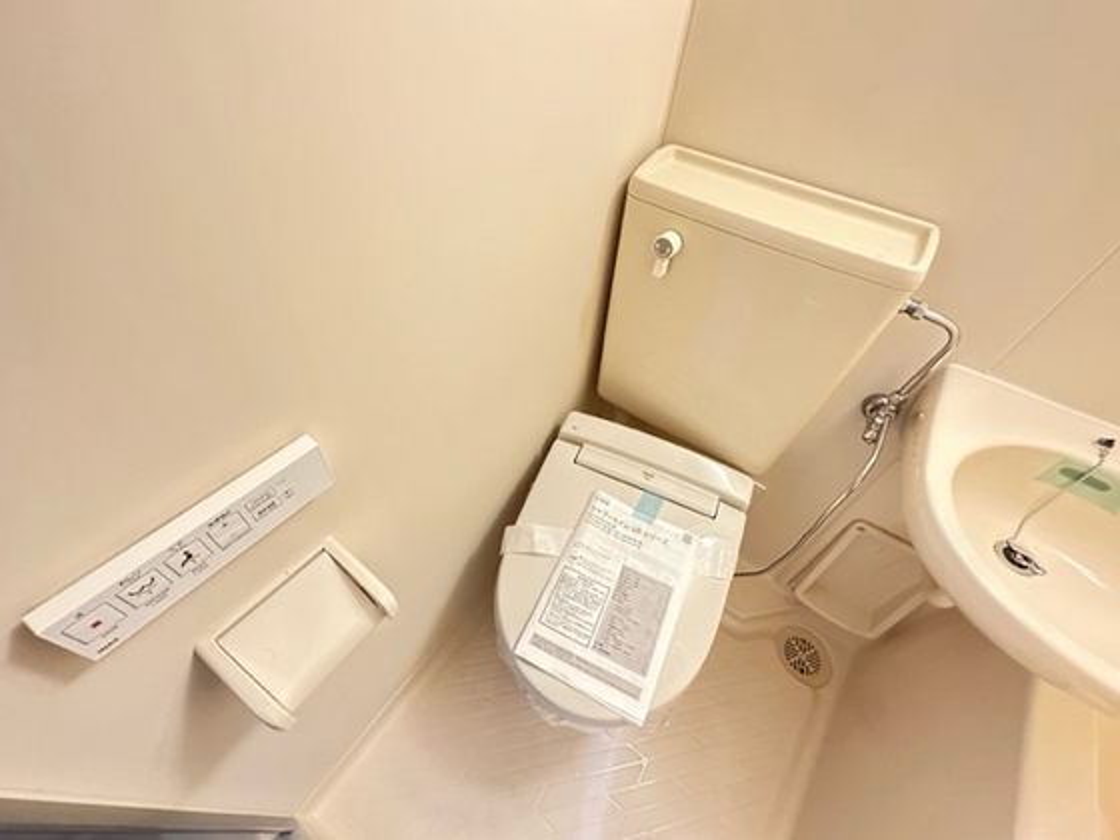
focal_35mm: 14
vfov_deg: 85.7
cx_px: 560
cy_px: 420
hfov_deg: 102.1
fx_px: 453
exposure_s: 1/30
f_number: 2.2
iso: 1250
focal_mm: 2.22
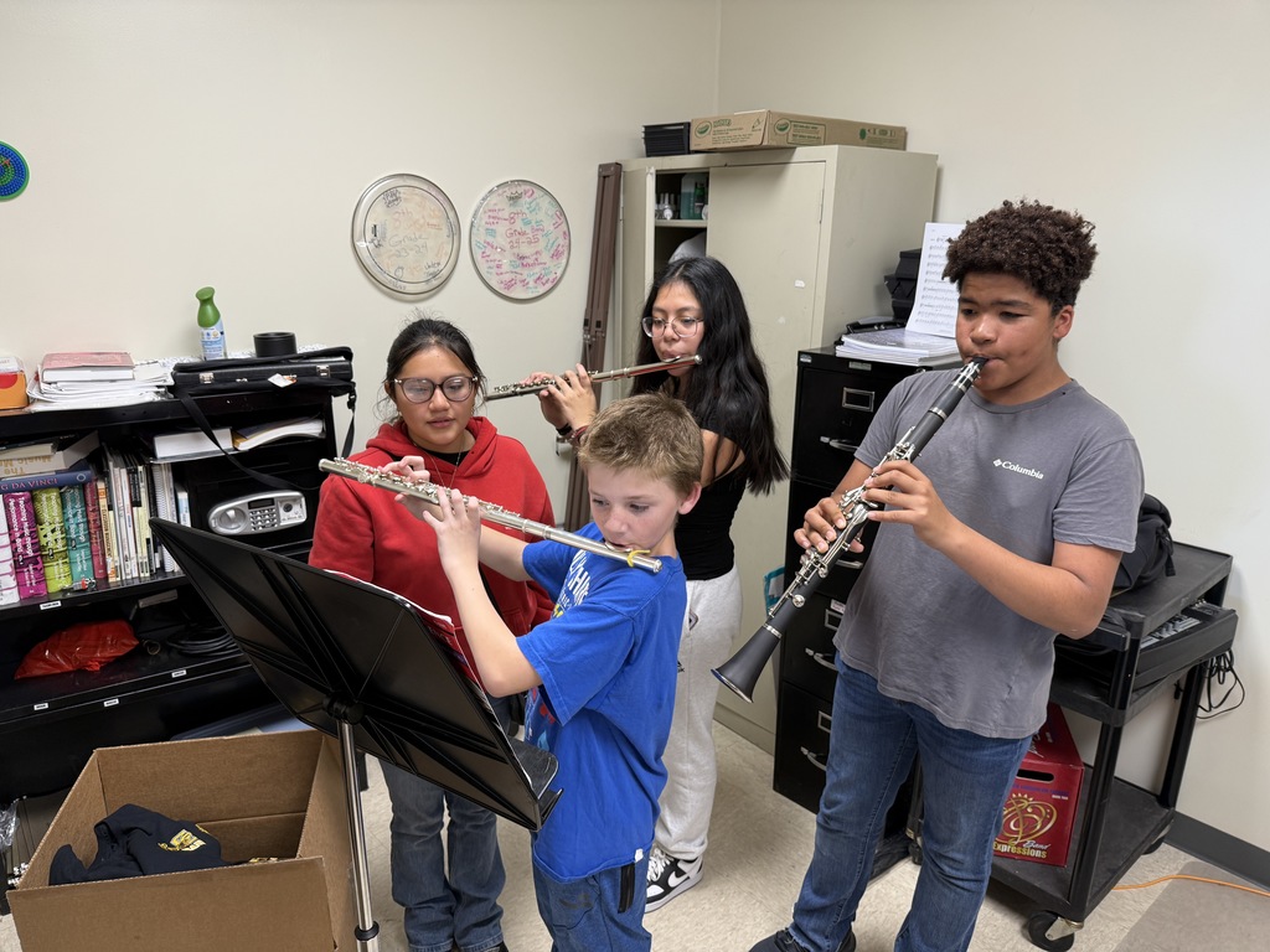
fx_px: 881
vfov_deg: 56.8
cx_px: 635
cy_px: 476
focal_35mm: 24
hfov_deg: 71.6
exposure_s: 1/60
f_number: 1.78
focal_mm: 6.76
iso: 125
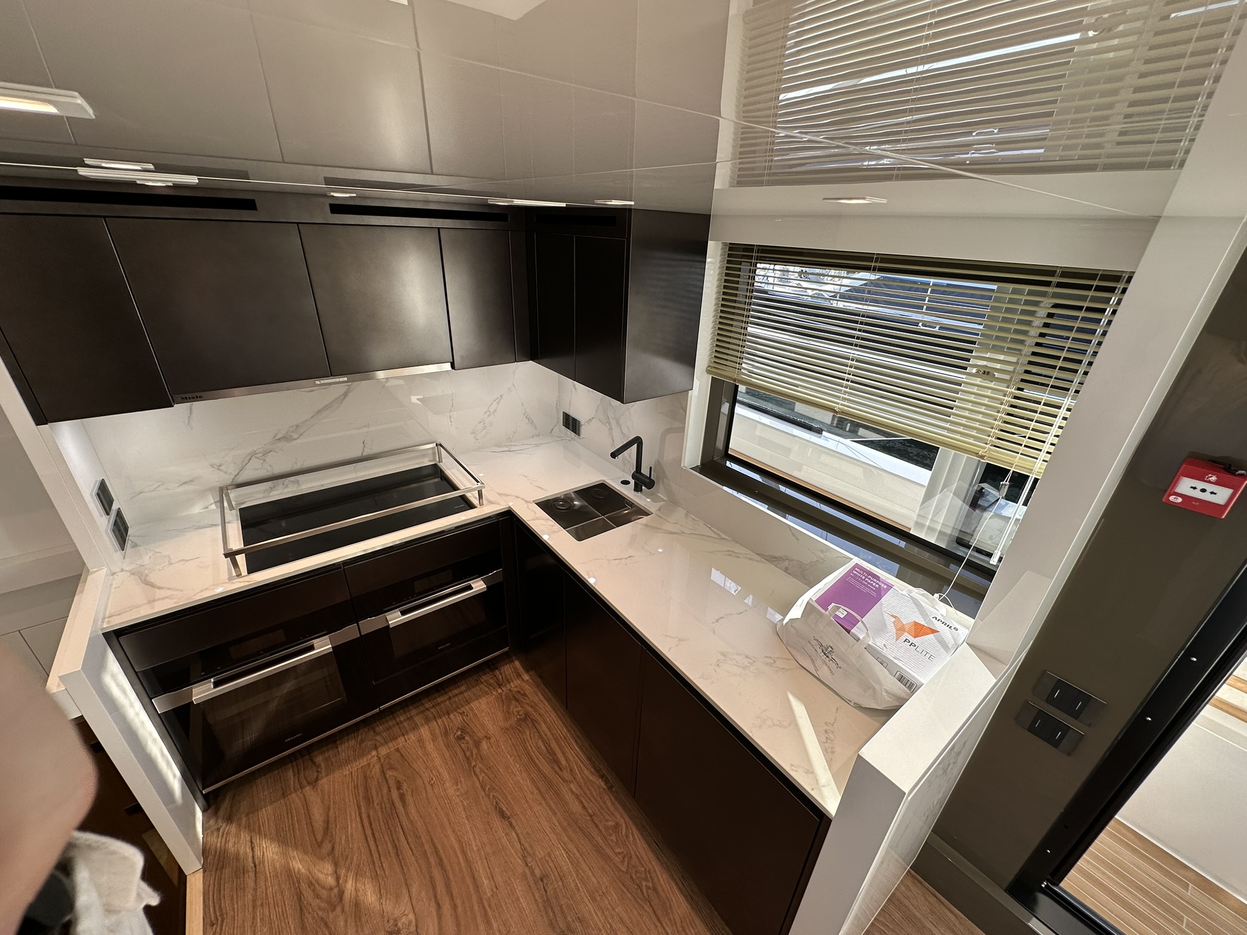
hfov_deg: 102.1
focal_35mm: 14
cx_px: 624
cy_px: 468
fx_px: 504
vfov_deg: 85.7
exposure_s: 1/99
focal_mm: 2.22
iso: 50
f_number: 2.2
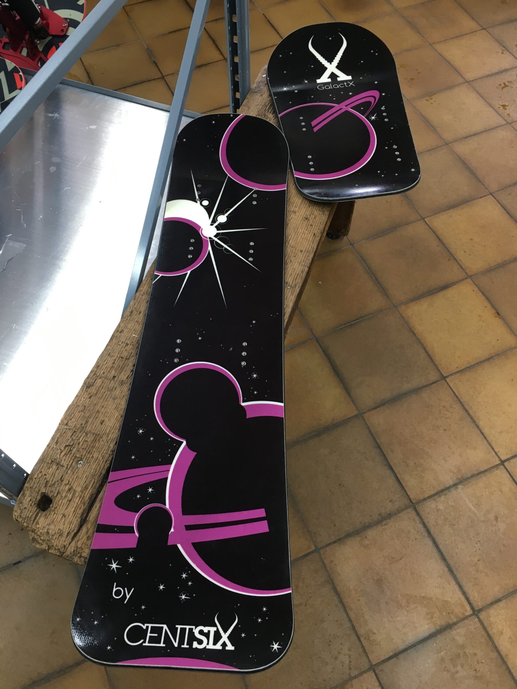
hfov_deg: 48.2
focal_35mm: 29
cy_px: 344
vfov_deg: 61.7
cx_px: 258
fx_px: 577
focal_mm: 4.15
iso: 100
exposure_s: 1/33
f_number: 2.2
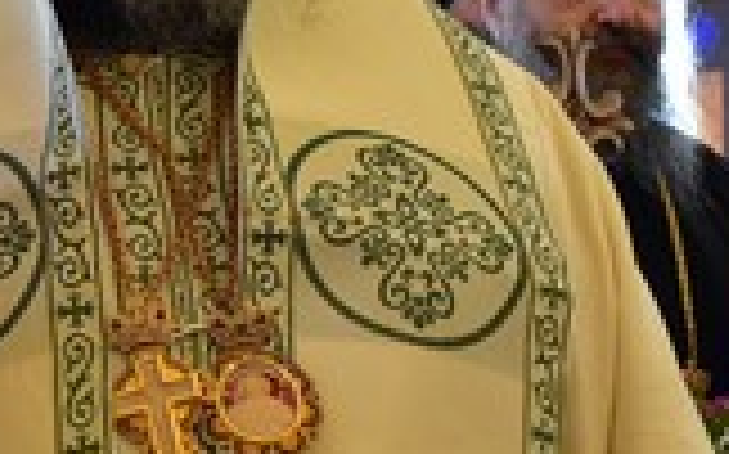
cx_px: -243
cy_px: 180
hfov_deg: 10.5
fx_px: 3891
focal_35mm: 196
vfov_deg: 6.7
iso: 4000
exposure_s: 1/160
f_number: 7.1
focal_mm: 48
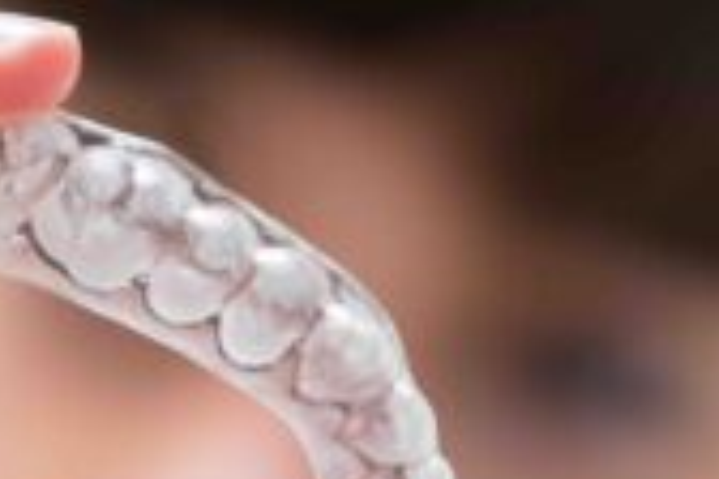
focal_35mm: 228
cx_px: 462
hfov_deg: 9.0
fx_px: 4553
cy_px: 680
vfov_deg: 6.0
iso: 250
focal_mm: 50
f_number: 1.2
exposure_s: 1/100
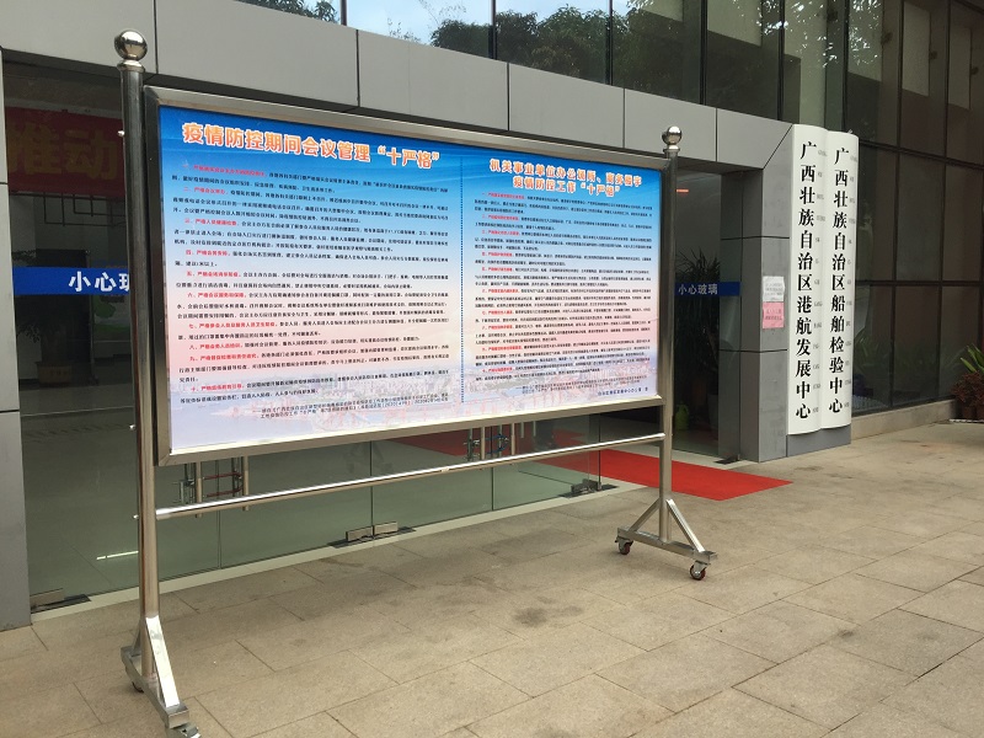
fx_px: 824
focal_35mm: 29
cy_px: 369
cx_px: 492
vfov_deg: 48.2
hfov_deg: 61.7
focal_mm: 4.15
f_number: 2.2
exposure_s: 1/100
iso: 32
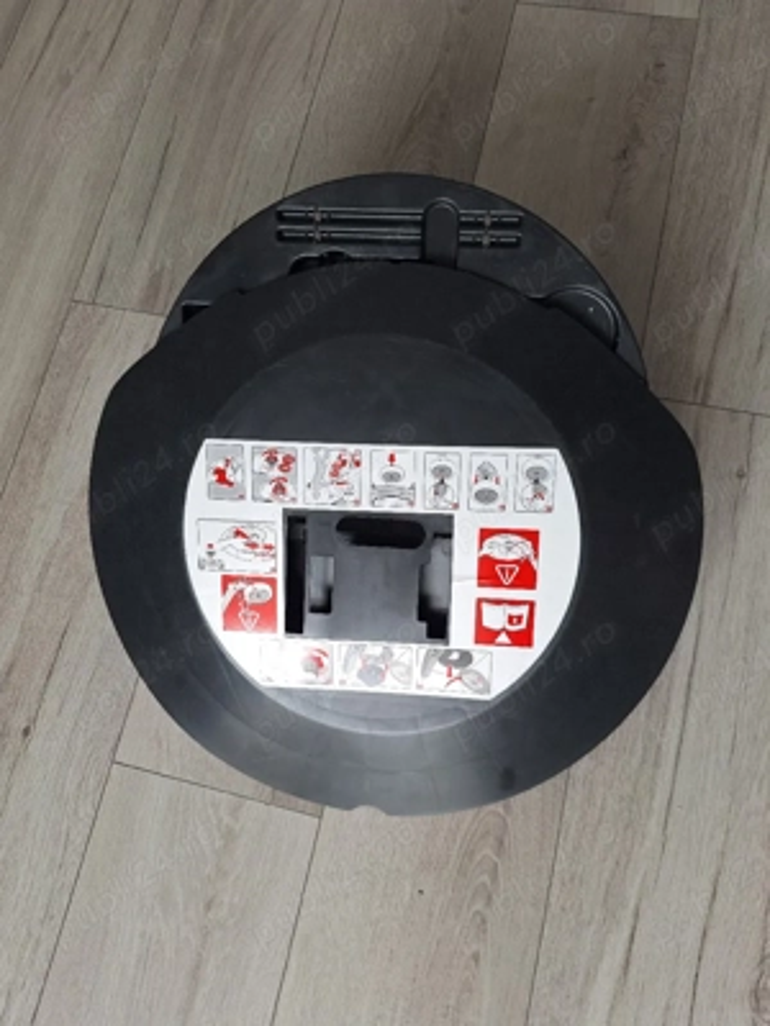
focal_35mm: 23
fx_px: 682
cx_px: 385
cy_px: 513
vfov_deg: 73.9
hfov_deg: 58.9
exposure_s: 1/50
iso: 50
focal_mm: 5.54
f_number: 1.8
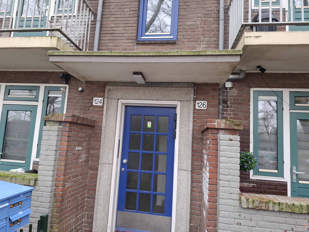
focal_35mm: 23
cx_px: 154
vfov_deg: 58.9
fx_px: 205
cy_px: 116
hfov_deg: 73.9
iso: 100
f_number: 1.8
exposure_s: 1/100
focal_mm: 5.5
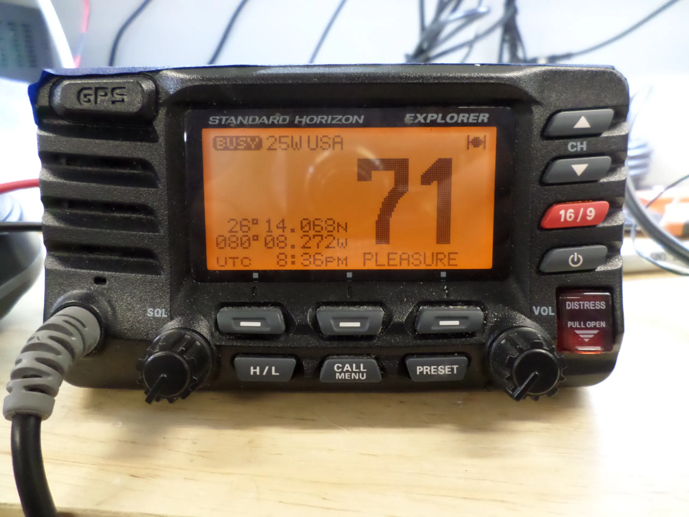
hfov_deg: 69.4
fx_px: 498
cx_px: 344
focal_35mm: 25
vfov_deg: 54.9
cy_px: 258
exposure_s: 1/30
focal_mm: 4.5
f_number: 2.5
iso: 320
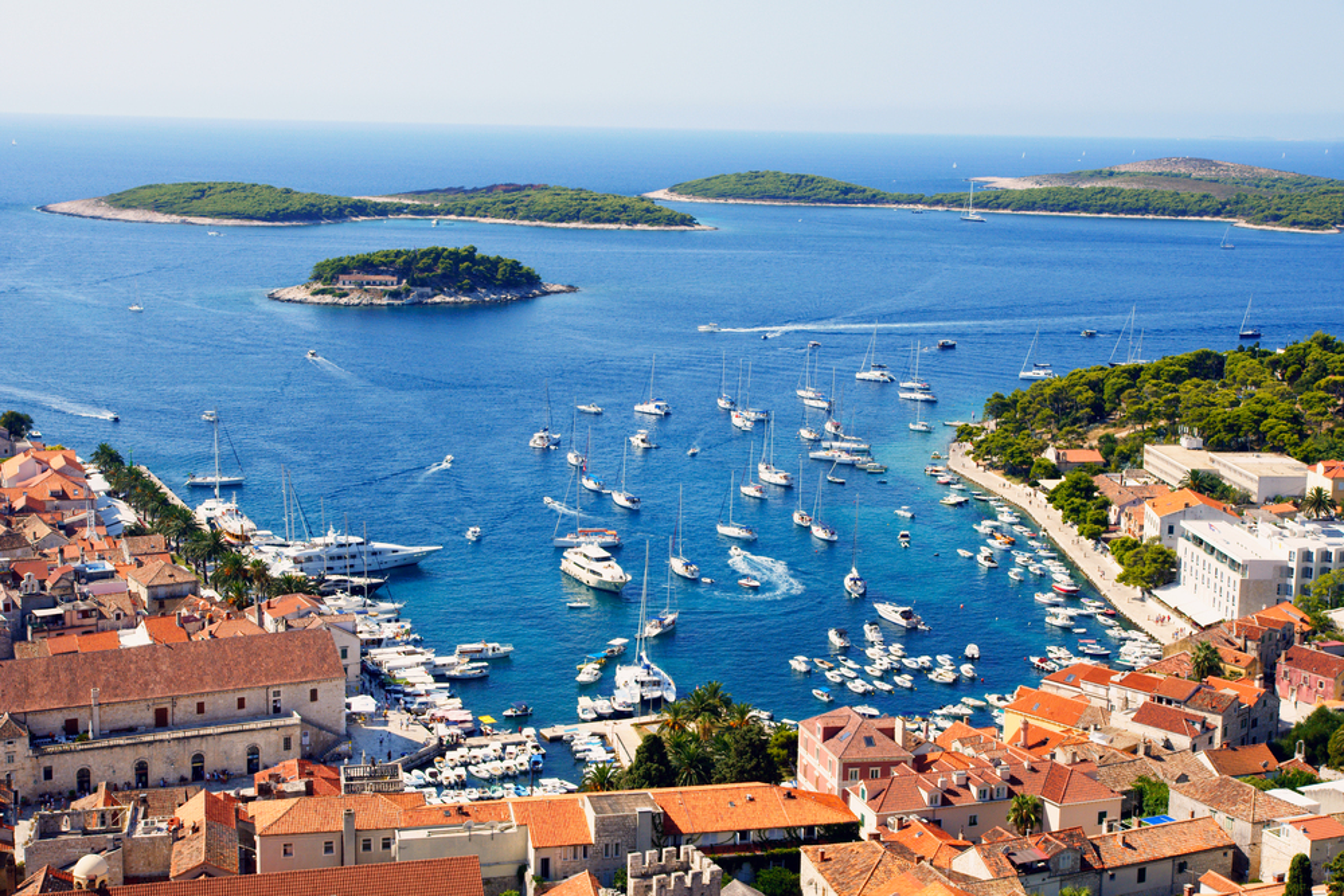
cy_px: 448
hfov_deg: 37.8
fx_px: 1960
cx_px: 672
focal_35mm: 52
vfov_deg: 25.8
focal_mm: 35
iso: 100
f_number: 9
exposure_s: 1/500
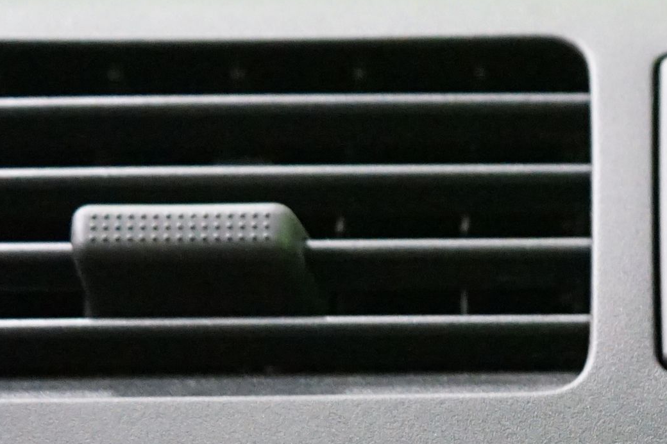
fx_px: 2593
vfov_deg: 9.4
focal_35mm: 140
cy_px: 785
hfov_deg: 14.2
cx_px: 777
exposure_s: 1/20
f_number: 4
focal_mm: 37
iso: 6400
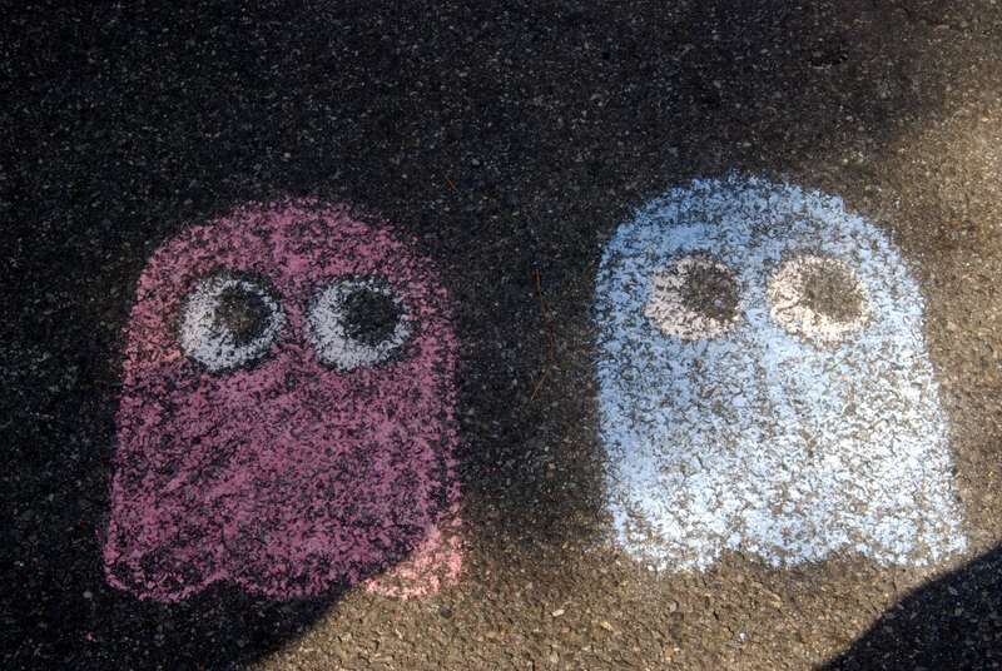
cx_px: 501
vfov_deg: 17.6
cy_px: 336
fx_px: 2174
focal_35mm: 78
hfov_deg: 26.0
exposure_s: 1/60
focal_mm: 52
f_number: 22
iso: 500
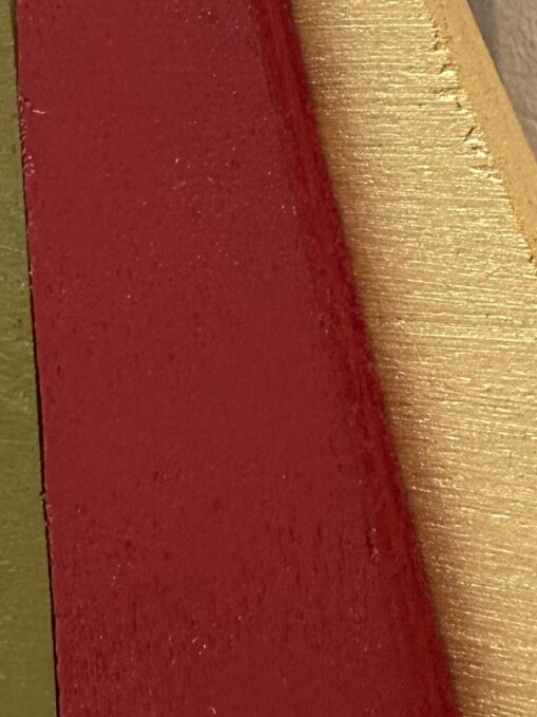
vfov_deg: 18.7
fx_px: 2028
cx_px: -101
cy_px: -190
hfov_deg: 14.6
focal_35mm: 98
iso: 160
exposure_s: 1/99
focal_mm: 2.22
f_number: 2.2
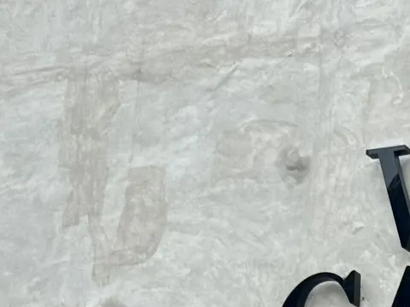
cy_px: 412
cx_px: 495
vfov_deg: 7.6
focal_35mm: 192
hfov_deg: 10.1
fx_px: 2274
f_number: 1.78
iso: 80
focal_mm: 6.76
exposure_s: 1/2976
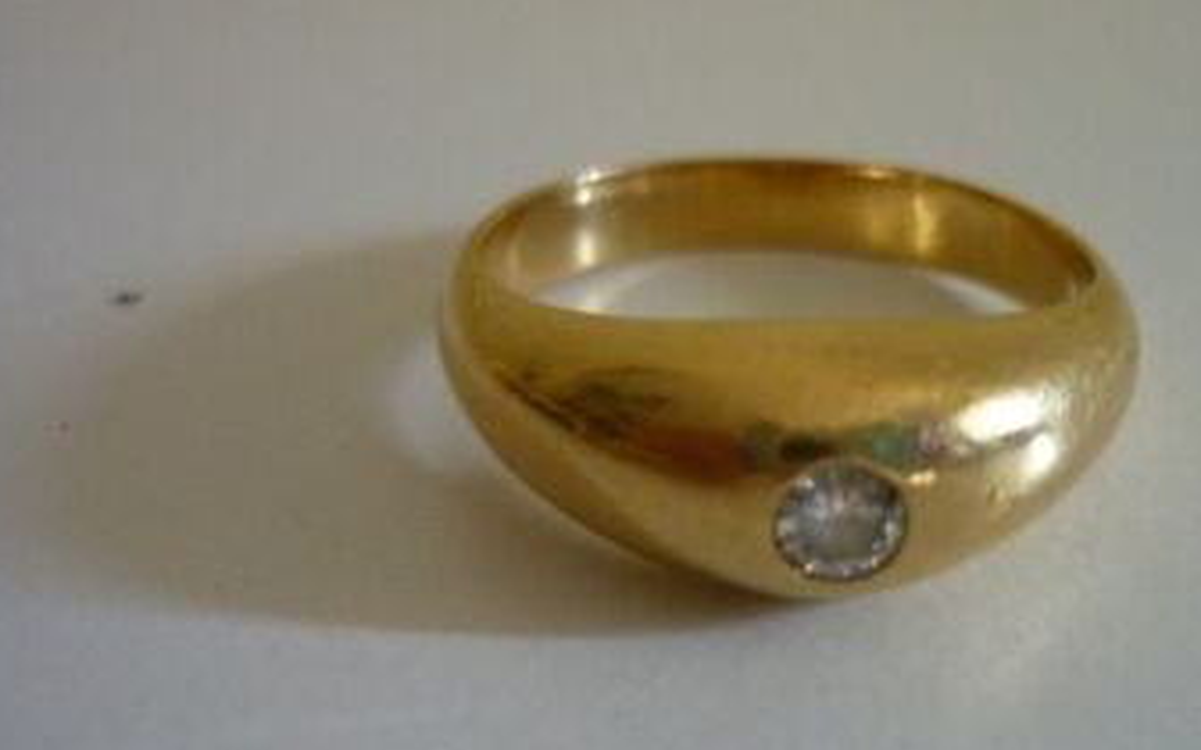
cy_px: 436
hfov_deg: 40.0
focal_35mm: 50
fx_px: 1637
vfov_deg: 25.8
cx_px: 758
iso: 250
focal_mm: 5.5
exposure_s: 1/30
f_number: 2.8
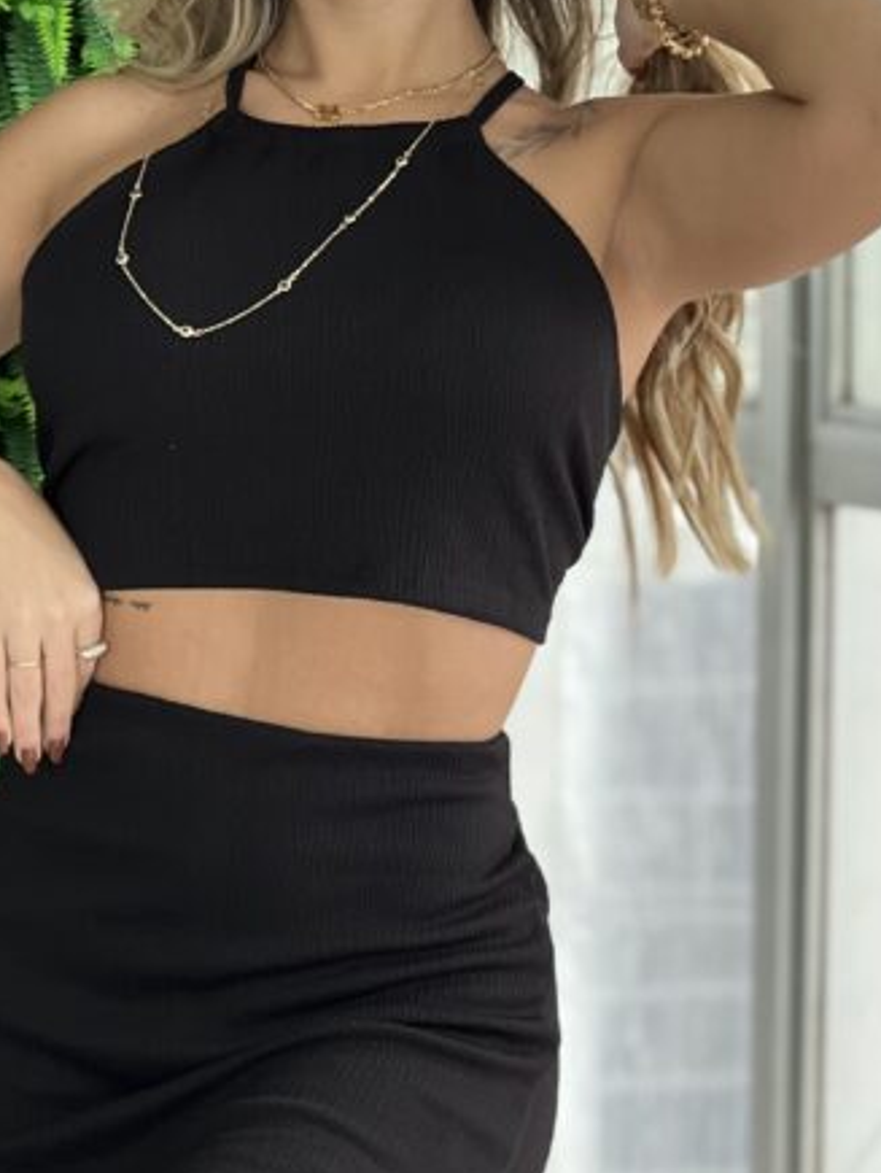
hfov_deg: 9.0
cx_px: 372
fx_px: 5591
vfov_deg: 12.0
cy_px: 592
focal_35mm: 165
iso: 100
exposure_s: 1/120
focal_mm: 9
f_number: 2.8
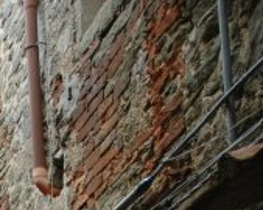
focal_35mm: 108
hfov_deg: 16.7
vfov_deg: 11.7
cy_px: 501
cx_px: -82
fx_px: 840
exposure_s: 1/50
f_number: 3.5
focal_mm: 18
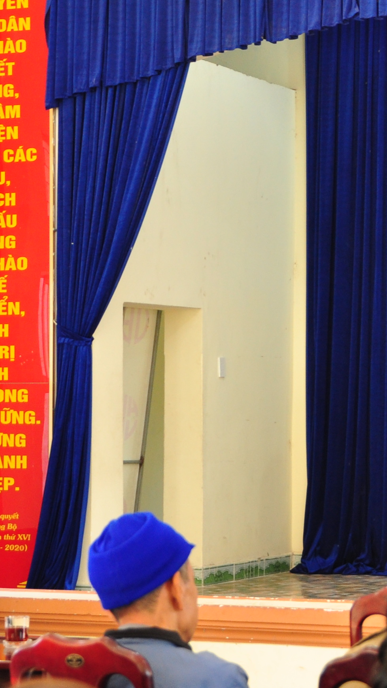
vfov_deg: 18.5
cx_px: 512
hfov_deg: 10.2
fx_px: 2116
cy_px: 351
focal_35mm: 116
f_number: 4.2
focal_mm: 30
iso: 400
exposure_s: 1/20
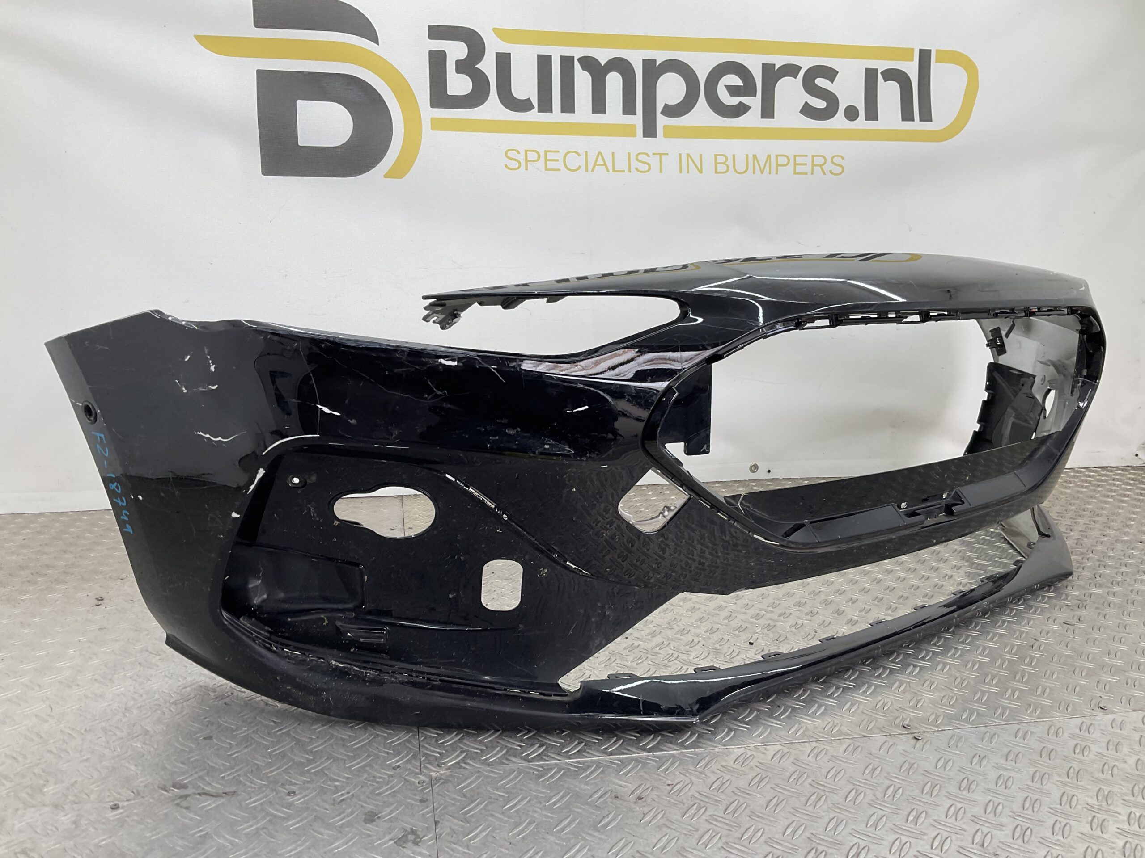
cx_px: 572
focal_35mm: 29
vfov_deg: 48.2
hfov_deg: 61.7
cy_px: 429
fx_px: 959
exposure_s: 1/120
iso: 20
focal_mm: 3
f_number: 1.8
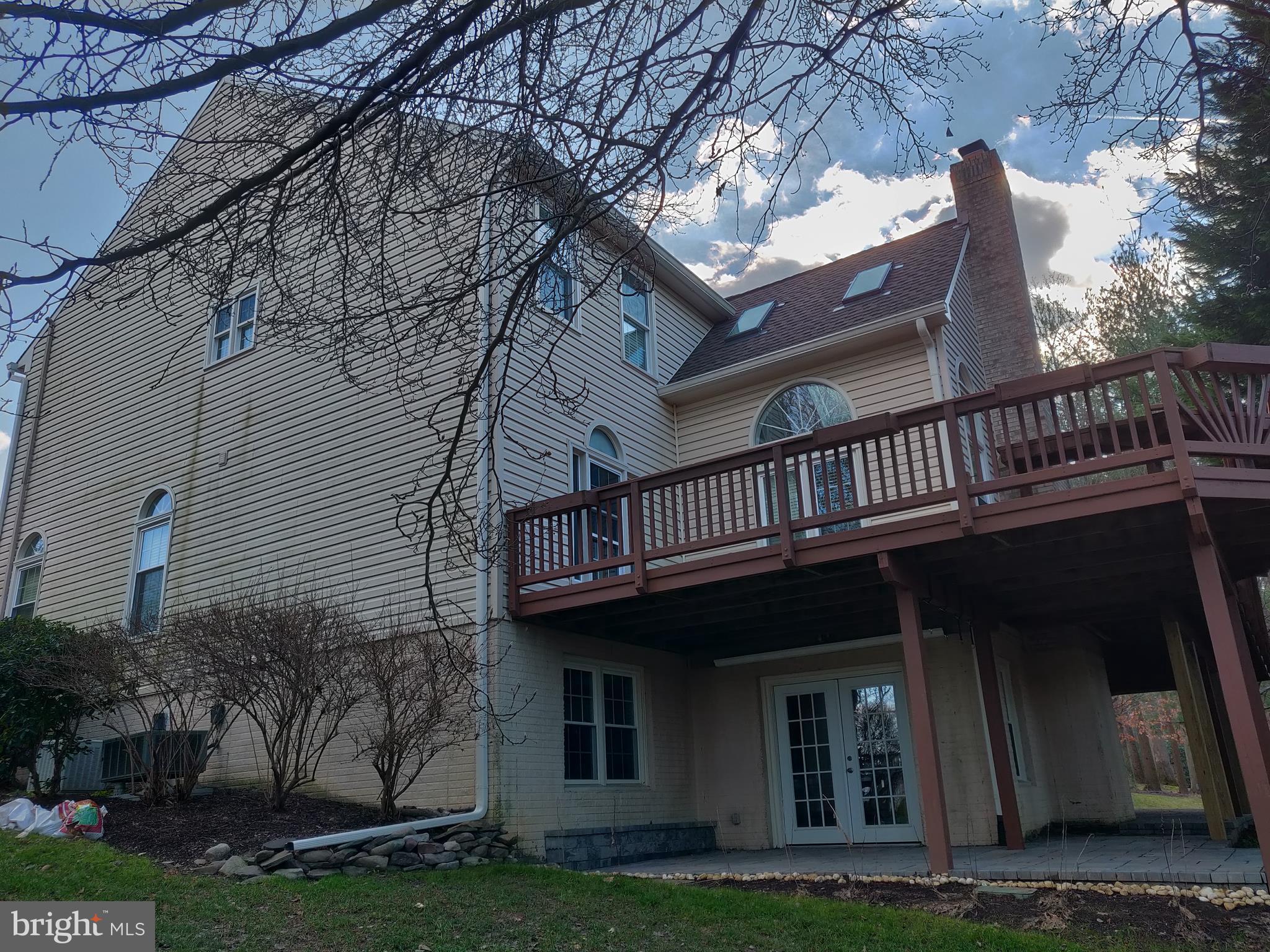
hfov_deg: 69.4
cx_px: 635
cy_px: 476
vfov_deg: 54.9
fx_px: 917
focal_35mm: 25
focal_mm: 4.25
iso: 160
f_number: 1.7
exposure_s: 1/100
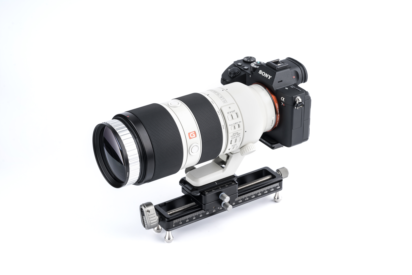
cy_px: 138
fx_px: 1030
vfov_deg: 15.2
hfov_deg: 22.6
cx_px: 206
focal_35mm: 90
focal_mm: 90
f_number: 14
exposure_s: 1/125
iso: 100
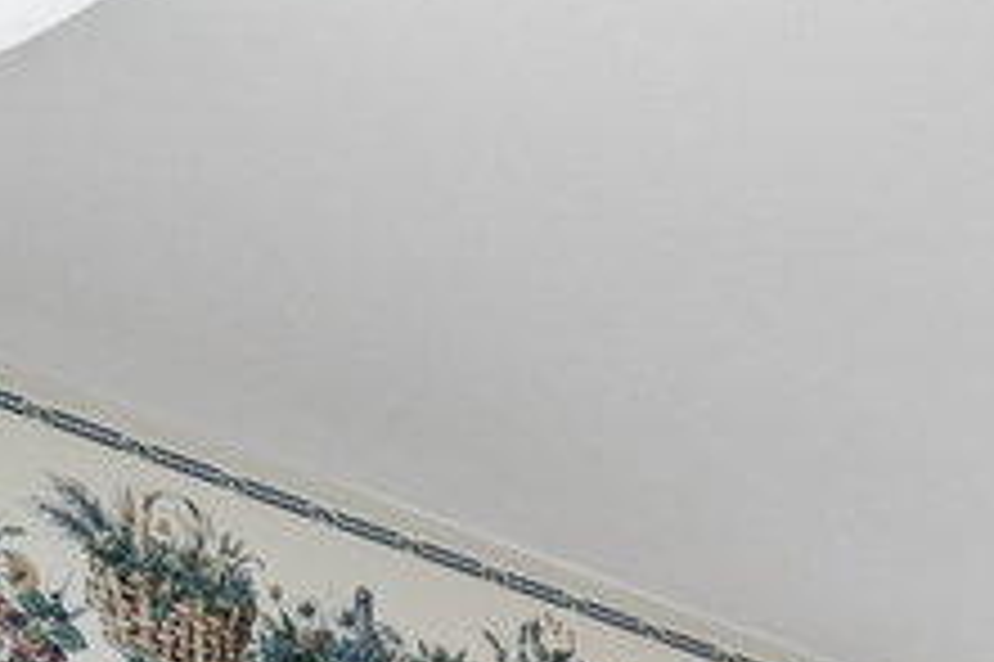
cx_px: 1691
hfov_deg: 14.1
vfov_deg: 8.5
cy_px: 2040
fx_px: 3642
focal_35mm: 132
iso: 320
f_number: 8
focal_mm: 12
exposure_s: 1/13
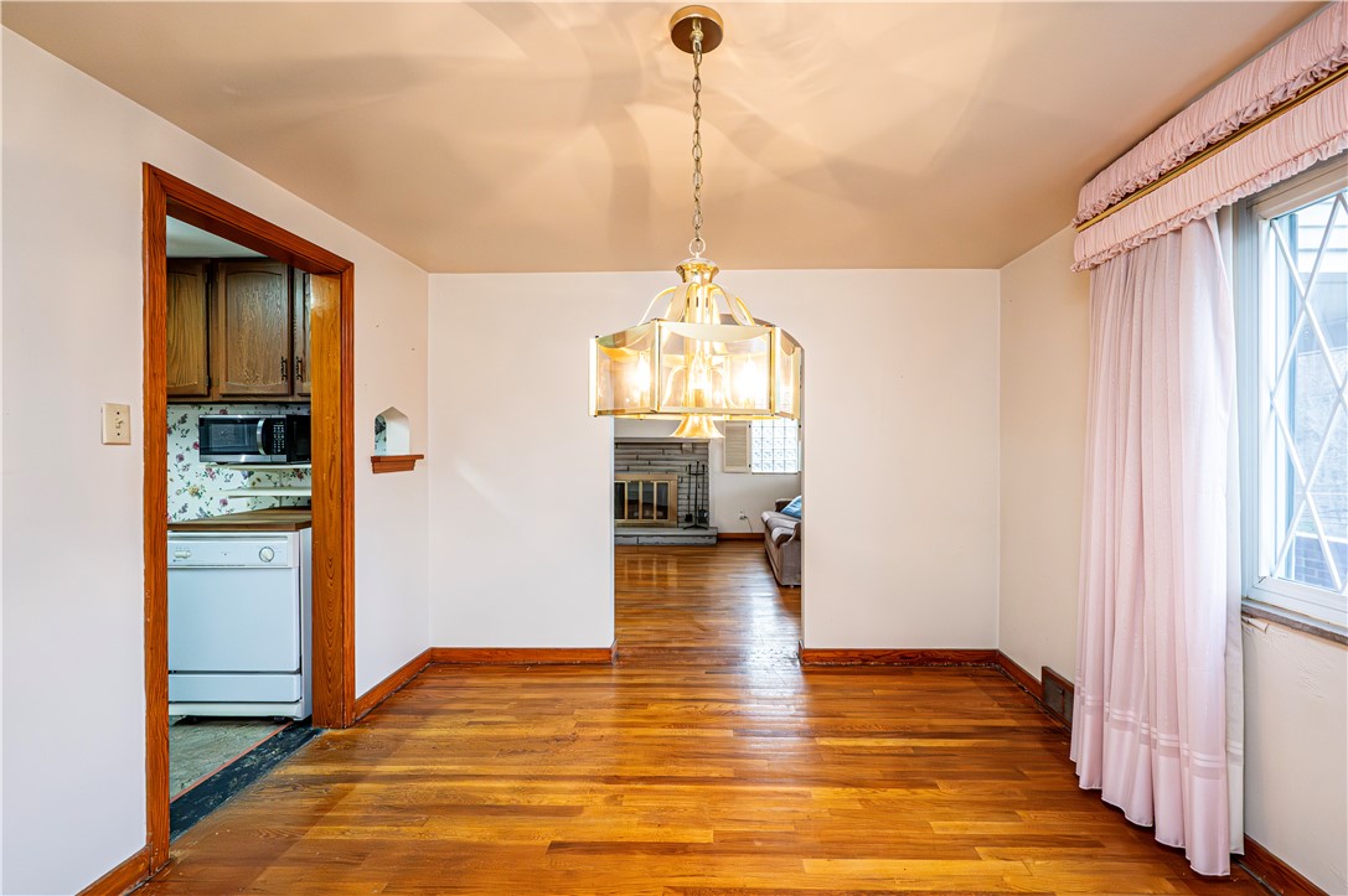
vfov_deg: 81.1
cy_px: 448
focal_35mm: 14
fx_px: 524
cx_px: 674
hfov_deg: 104.3
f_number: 8
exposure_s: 1/160
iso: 8000
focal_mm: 14
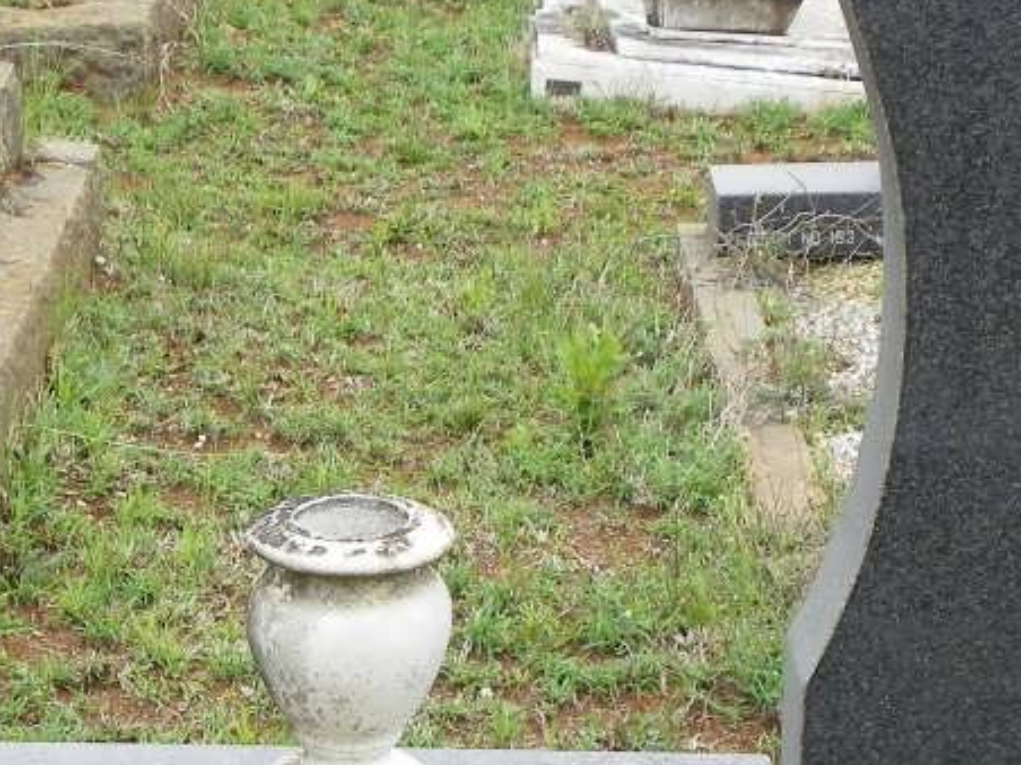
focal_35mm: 138
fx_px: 4070
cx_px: 355
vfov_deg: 10.7
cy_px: 465
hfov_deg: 14.3
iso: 64
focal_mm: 9.2
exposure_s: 1/160
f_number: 4
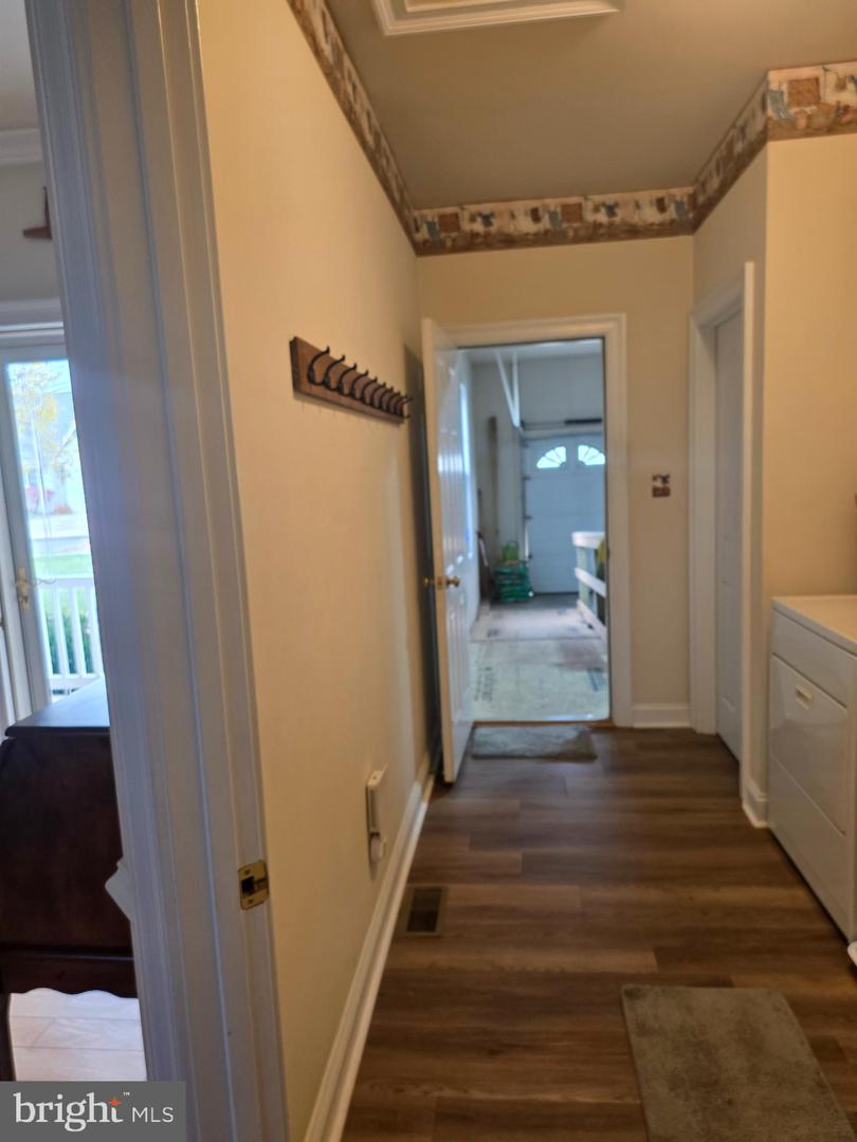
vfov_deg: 73.9
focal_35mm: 23
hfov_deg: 58.9
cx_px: 428
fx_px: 759
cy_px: 571
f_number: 1.7
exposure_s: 1/120
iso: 200
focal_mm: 6.25
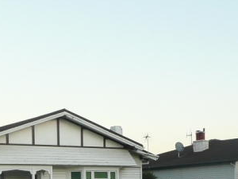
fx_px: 550
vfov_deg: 17.4
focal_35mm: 80
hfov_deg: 23.9
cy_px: 225
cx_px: 34
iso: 200
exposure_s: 1/100
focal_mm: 4.9
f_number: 3.4
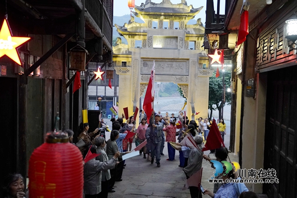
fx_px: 305
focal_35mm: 37
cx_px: 148
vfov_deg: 36.0
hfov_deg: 51.9
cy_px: 99
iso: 6400
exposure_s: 1/160
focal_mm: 37
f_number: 4
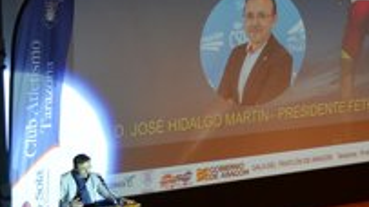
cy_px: 124
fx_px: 968
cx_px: 298
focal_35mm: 99
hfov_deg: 21.3
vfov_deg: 12.2
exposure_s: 1/30
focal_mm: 32
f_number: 5
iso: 1250
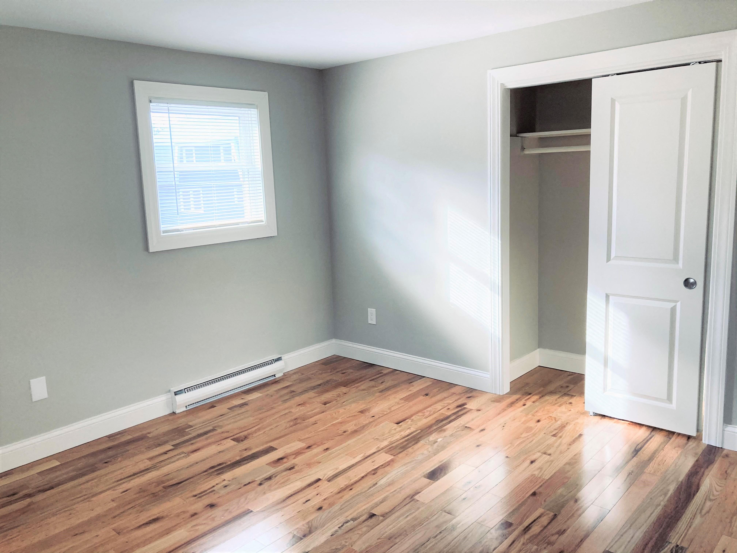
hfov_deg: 63.4
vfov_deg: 49.7
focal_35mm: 28
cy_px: 276
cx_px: 368
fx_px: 596
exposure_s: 1/60
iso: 100
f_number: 1.8
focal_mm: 3.99
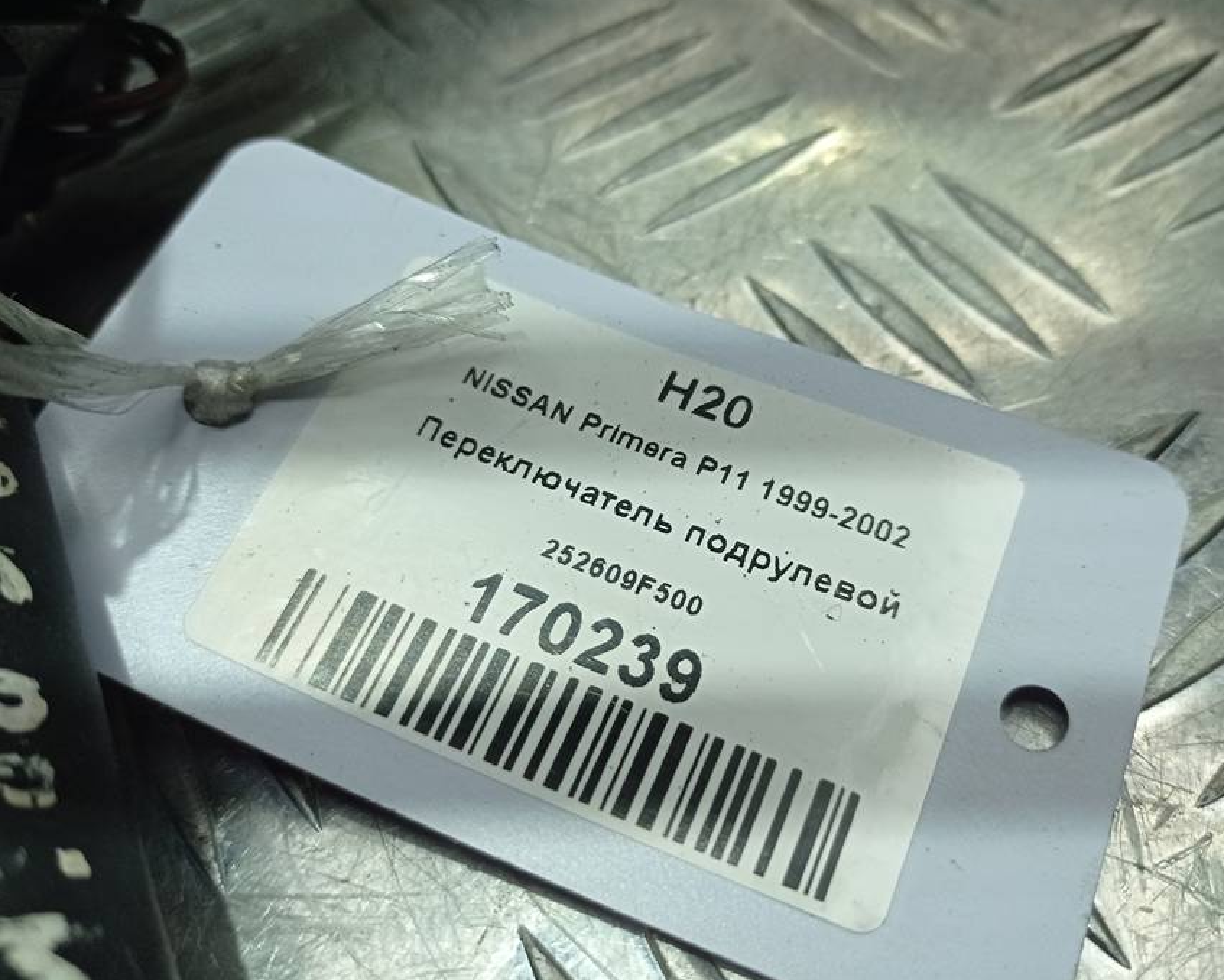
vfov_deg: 44.5
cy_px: 520
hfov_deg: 54.2
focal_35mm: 33
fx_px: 1196
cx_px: 646
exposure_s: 1/749
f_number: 1.79
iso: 107
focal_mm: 4.7
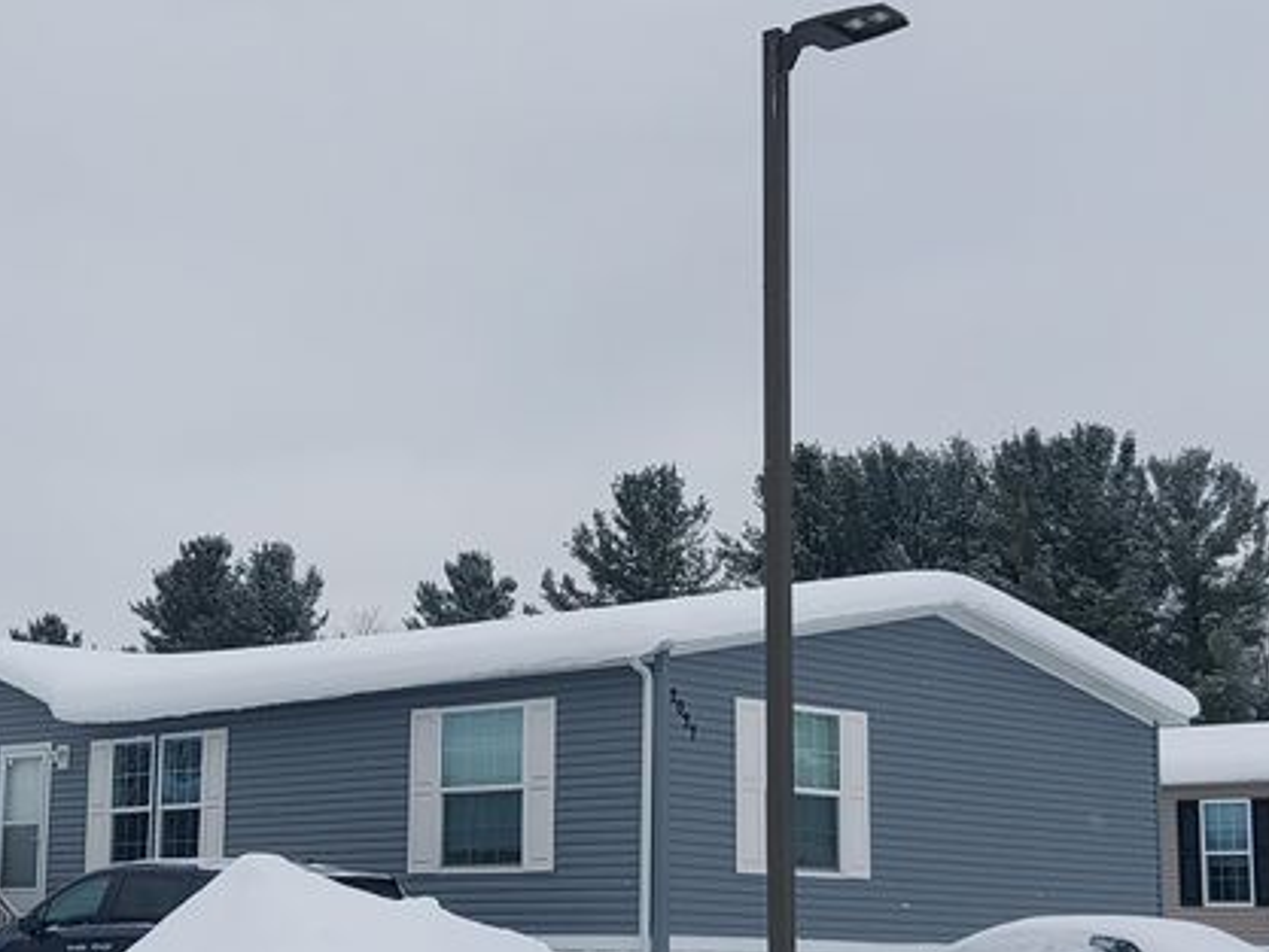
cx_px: 554
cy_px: 567
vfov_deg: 46.6
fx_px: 1100
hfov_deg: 59.8
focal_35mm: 30
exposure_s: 1/526
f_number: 2
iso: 50
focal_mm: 4.6
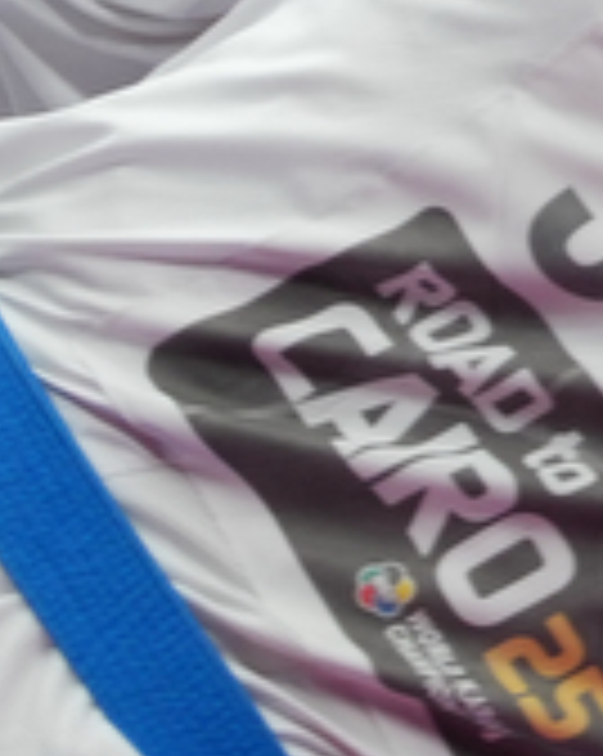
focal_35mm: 1496
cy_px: 171
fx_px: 33434
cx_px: -2808
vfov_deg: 1.3
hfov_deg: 1.0
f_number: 2.8
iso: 400
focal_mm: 167
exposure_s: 1/1000
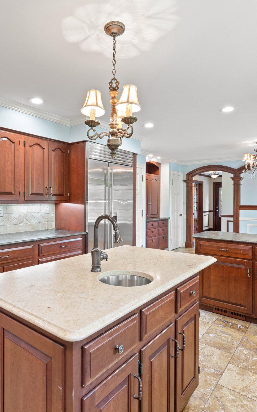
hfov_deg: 54.7
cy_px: 207
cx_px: 103
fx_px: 247
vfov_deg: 79.7
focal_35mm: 22
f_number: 8
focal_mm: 14
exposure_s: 1/4
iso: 500
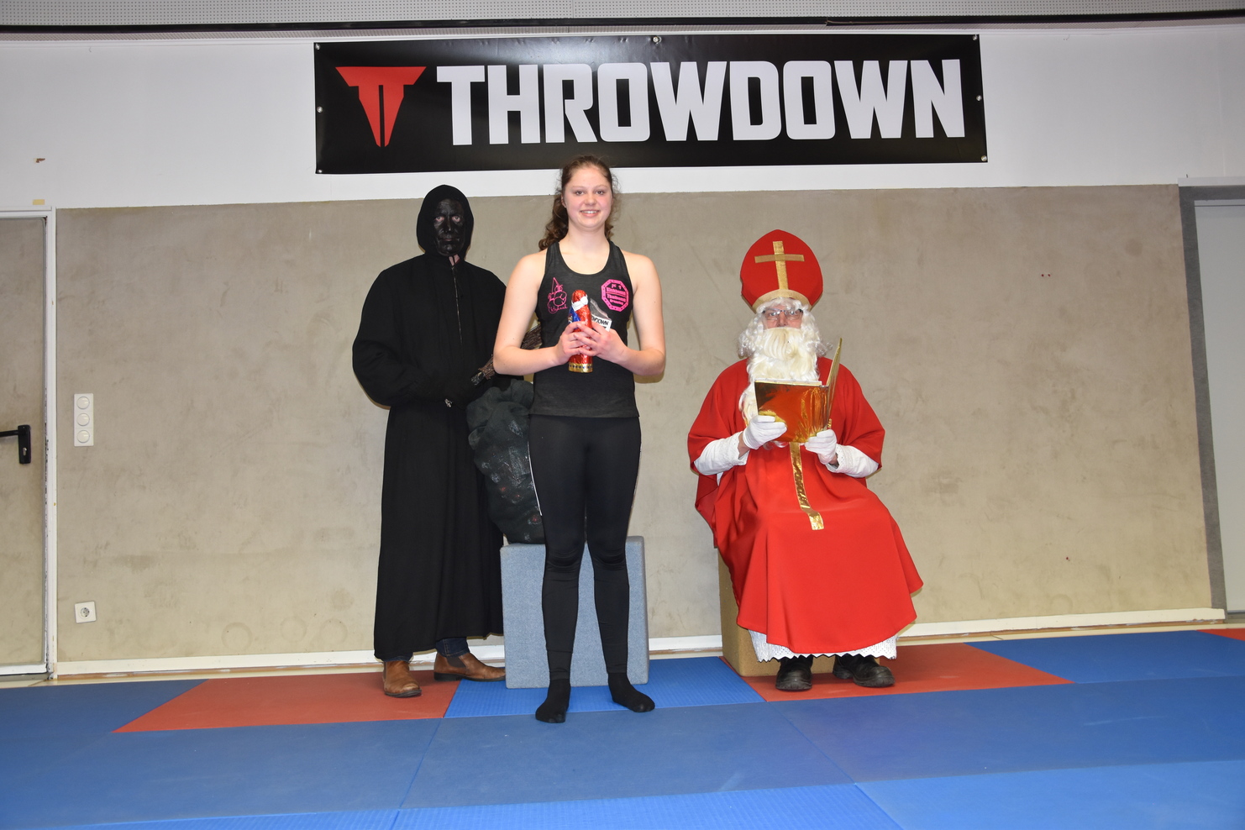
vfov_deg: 41.7
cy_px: 415
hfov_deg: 59.5
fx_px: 1089
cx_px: 622
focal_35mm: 32
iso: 800
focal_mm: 21
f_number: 3.8
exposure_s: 1/60
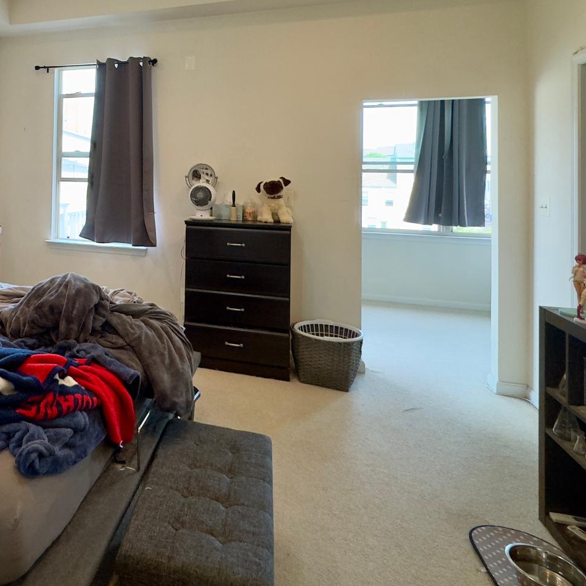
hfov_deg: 55.0
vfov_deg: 58.7
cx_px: 88
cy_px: 171
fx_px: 498
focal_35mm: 26
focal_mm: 2.22
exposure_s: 1/120
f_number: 2.2
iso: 200
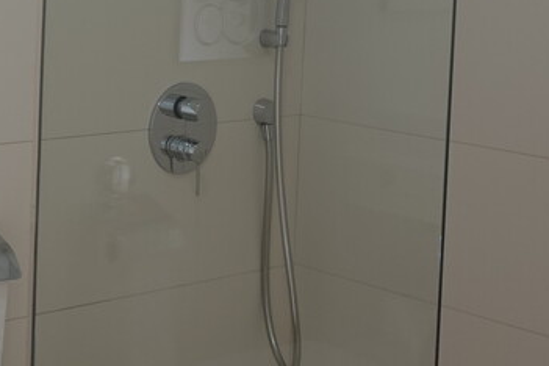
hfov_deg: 22.1
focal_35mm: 89
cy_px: -20
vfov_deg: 15.0
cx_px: 8
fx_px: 1357
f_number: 2.8
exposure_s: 1/40
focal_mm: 9
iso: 125
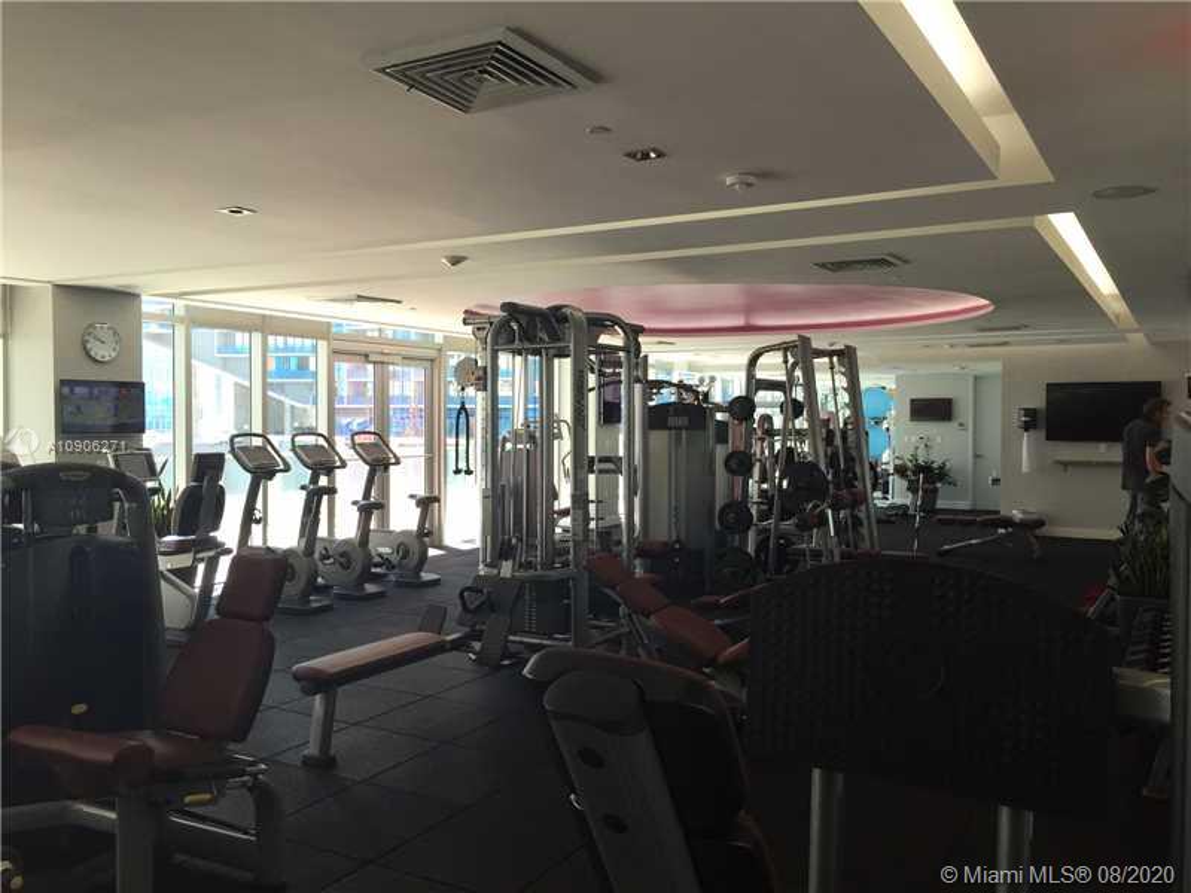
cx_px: 596
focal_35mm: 29
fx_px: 998
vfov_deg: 48.2
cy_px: 446
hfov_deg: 61.7
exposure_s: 1/120
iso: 40
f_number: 2.2
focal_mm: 4.15
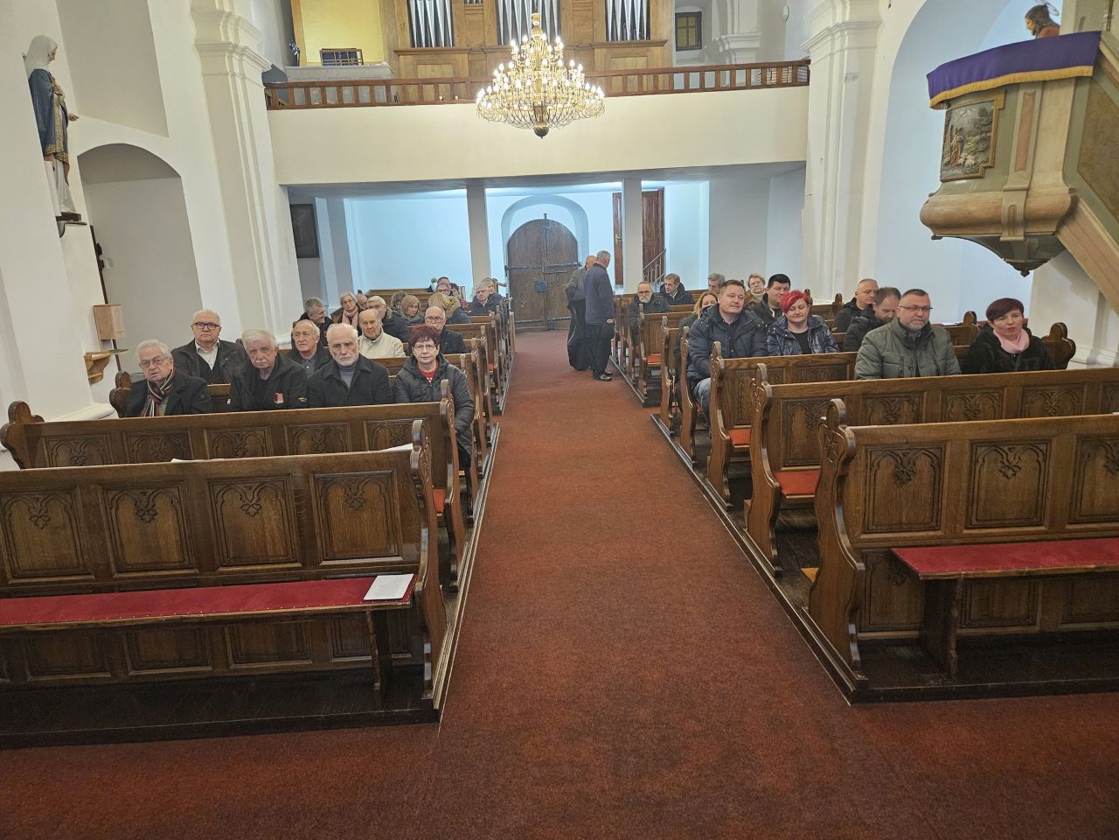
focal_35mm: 23
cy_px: 420
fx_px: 744
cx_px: 560
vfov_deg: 58.9
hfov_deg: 73.9
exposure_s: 1/50
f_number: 1.8
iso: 640
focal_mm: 5.4
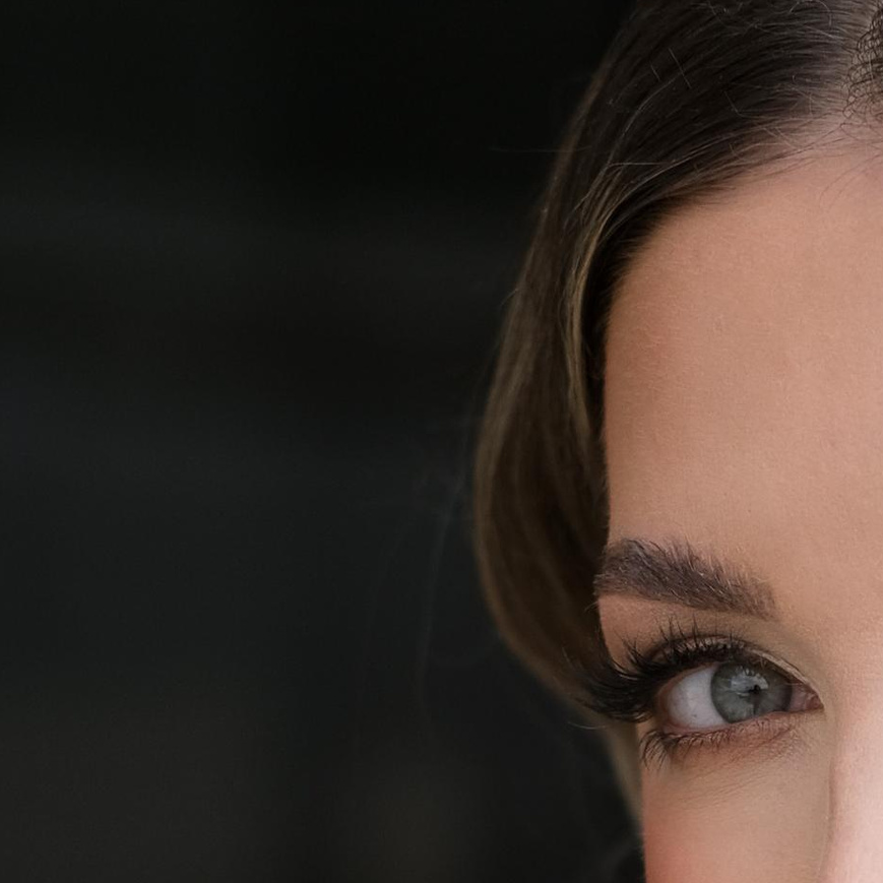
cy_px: 1501
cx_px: 962
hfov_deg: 8.7
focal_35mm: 199
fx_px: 5743
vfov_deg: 8.5
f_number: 2
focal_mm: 35
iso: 160
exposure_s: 1/2700
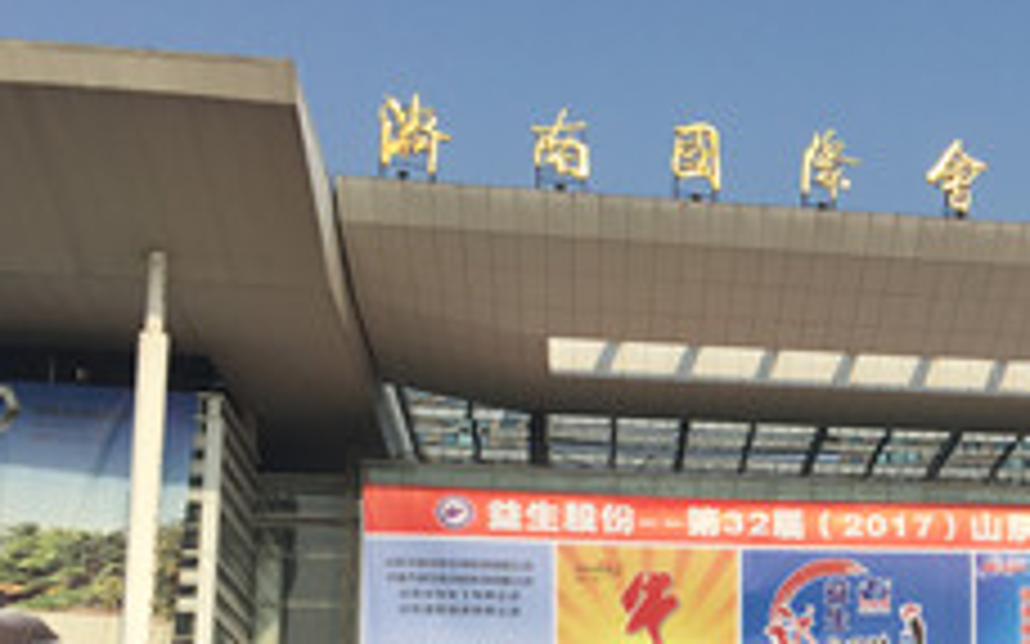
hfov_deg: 29.1
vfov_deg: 18.8
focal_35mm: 67
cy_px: 660
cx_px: 967
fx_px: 1880
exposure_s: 1/2079
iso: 25
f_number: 2.2
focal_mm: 4.15
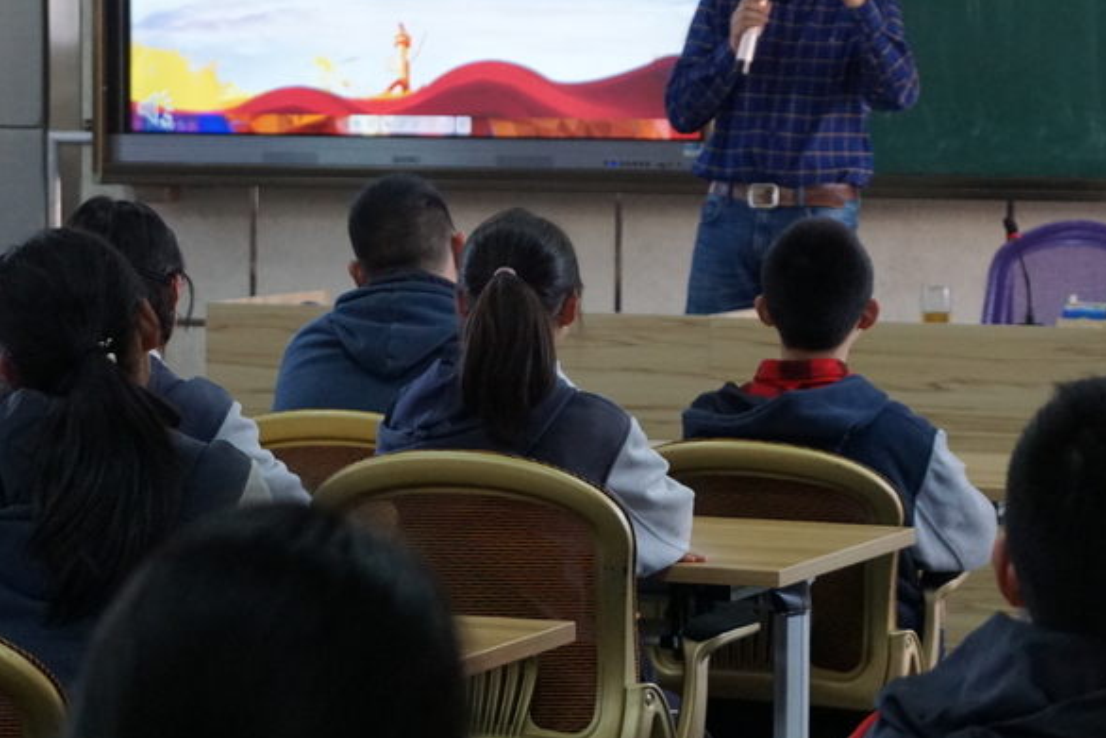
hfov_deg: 14.6
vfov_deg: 9.7
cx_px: 610
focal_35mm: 141
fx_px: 4328
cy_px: 218
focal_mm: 55
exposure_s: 1/160
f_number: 5
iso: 1250
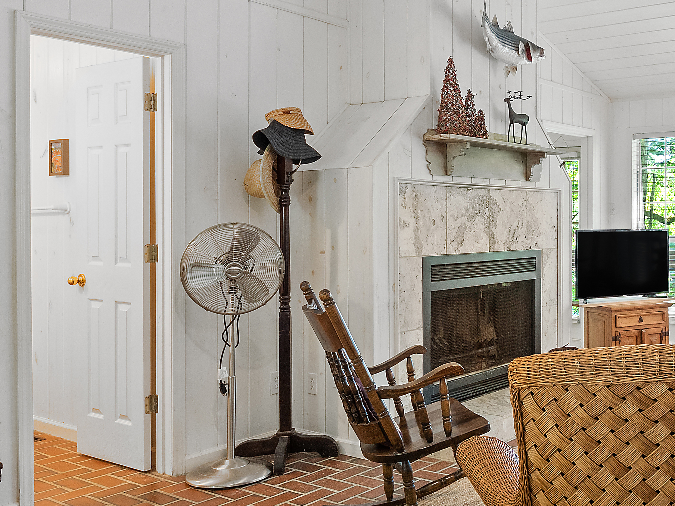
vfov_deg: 38.6
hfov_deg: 46.1
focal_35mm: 37
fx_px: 721
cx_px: 587
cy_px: 225
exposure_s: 1/4
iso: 200
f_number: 5.6
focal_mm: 8
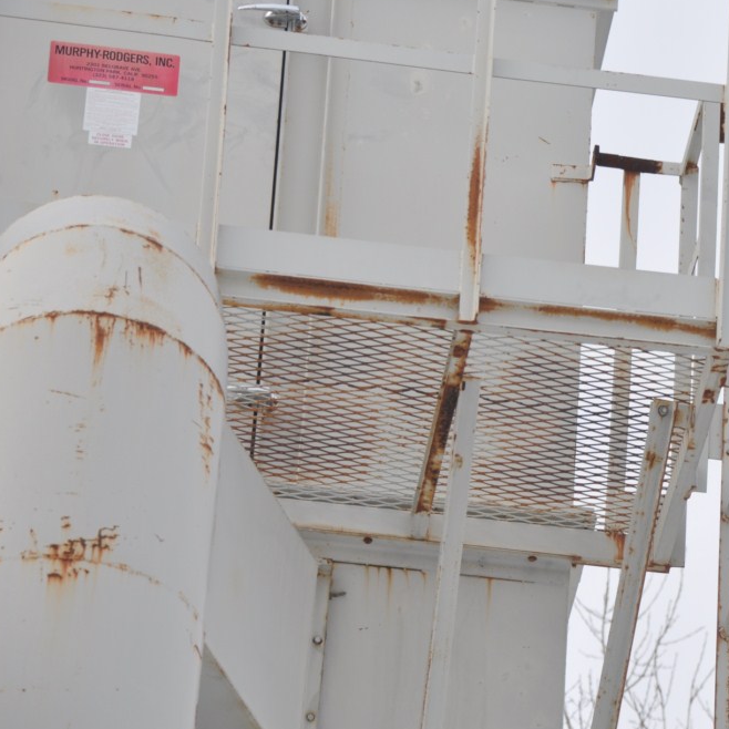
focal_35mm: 235
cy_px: 320
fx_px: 5593
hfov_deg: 7.4
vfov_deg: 7.5
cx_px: 612
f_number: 9
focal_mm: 105
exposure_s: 1/320
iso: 200
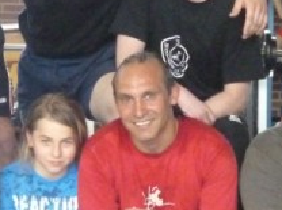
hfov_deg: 12.4
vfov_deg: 9.4
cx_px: -1
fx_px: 1284
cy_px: 120
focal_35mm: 158
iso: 800
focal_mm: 7.3
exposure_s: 1/60
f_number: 3.7
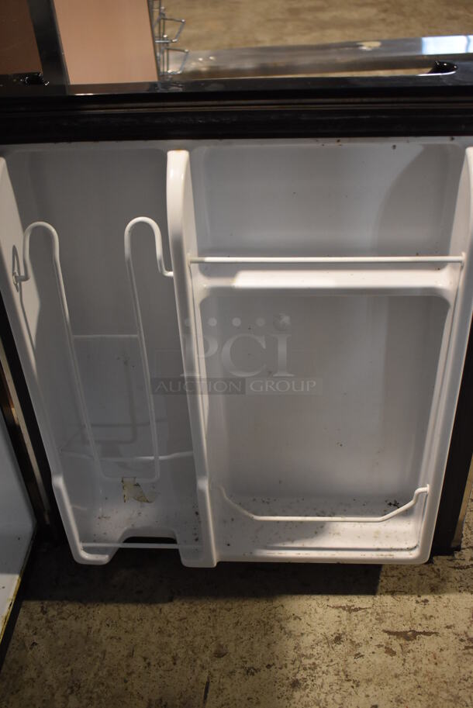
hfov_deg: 35.5
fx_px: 738
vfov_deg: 51.3
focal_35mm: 38
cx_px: 236
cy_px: 354
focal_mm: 25
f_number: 4
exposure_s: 1/125
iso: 2000
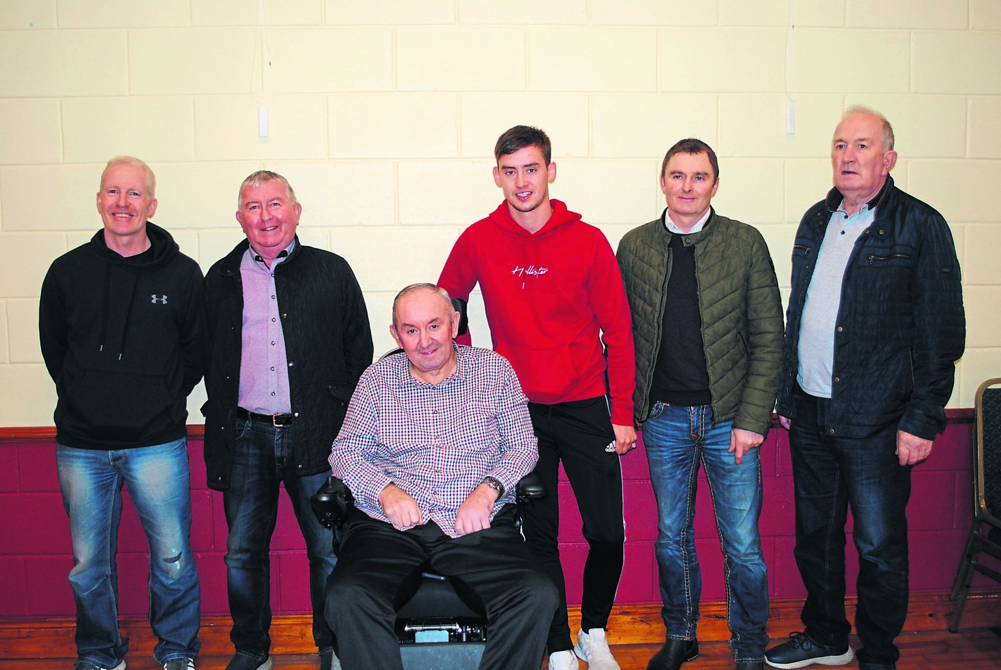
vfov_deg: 40.1
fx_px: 919
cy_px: 335
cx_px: 500
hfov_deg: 57.2
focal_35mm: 33
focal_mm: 22
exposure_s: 1/60
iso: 200
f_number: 4
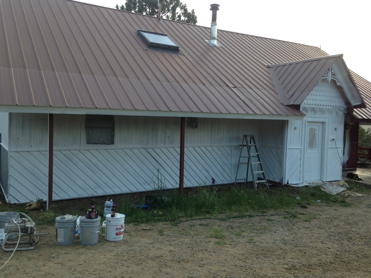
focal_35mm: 34
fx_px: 364
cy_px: 140
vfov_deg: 41.8
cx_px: 182
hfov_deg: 54.0
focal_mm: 4.12
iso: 50
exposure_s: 1/240
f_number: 2.4
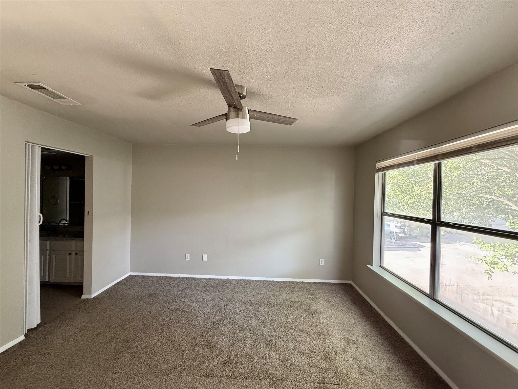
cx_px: 259
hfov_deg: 102.1
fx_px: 209
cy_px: 194
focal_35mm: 14
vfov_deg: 85.7
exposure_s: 1/60
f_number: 2.2
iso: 500
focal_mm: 2.22
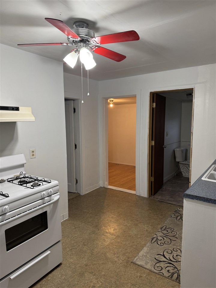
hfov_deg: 56.8
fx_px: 200
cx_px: 108
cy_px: 144
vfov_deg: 71.6
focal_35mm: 24
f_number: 1.78
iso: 125
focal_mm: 6.76
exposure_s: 1/60
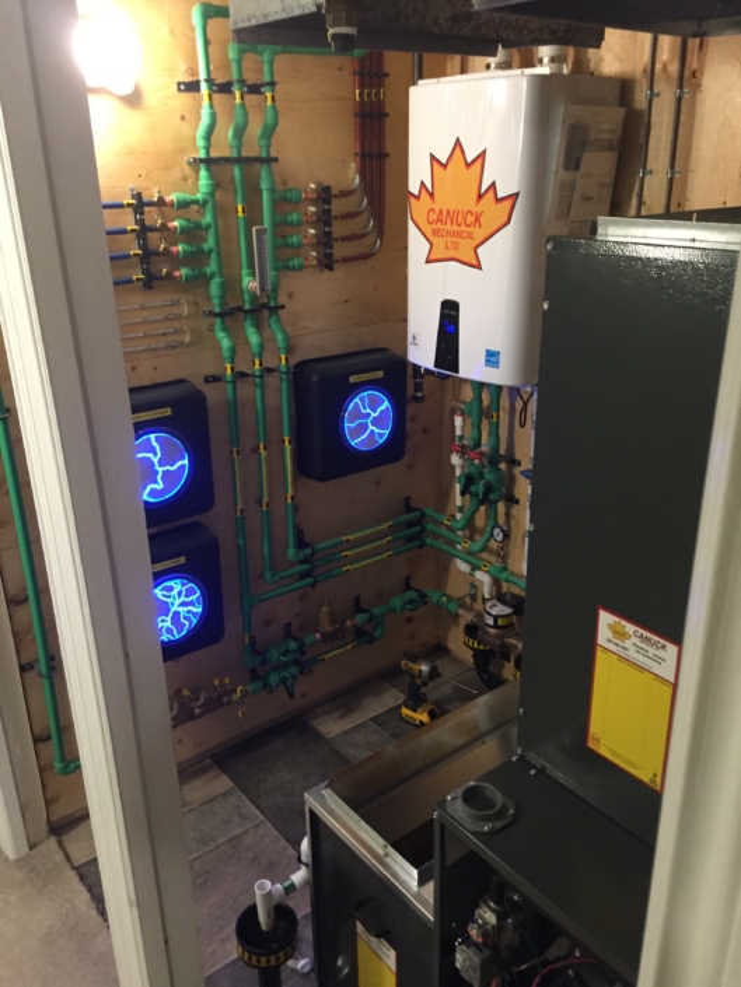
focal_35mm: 29
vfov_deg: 61.7
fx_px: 827
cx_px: 370
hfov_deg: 48.2
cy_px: 494
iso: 200
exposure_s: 1/30
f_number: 2.2
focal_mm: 4.15
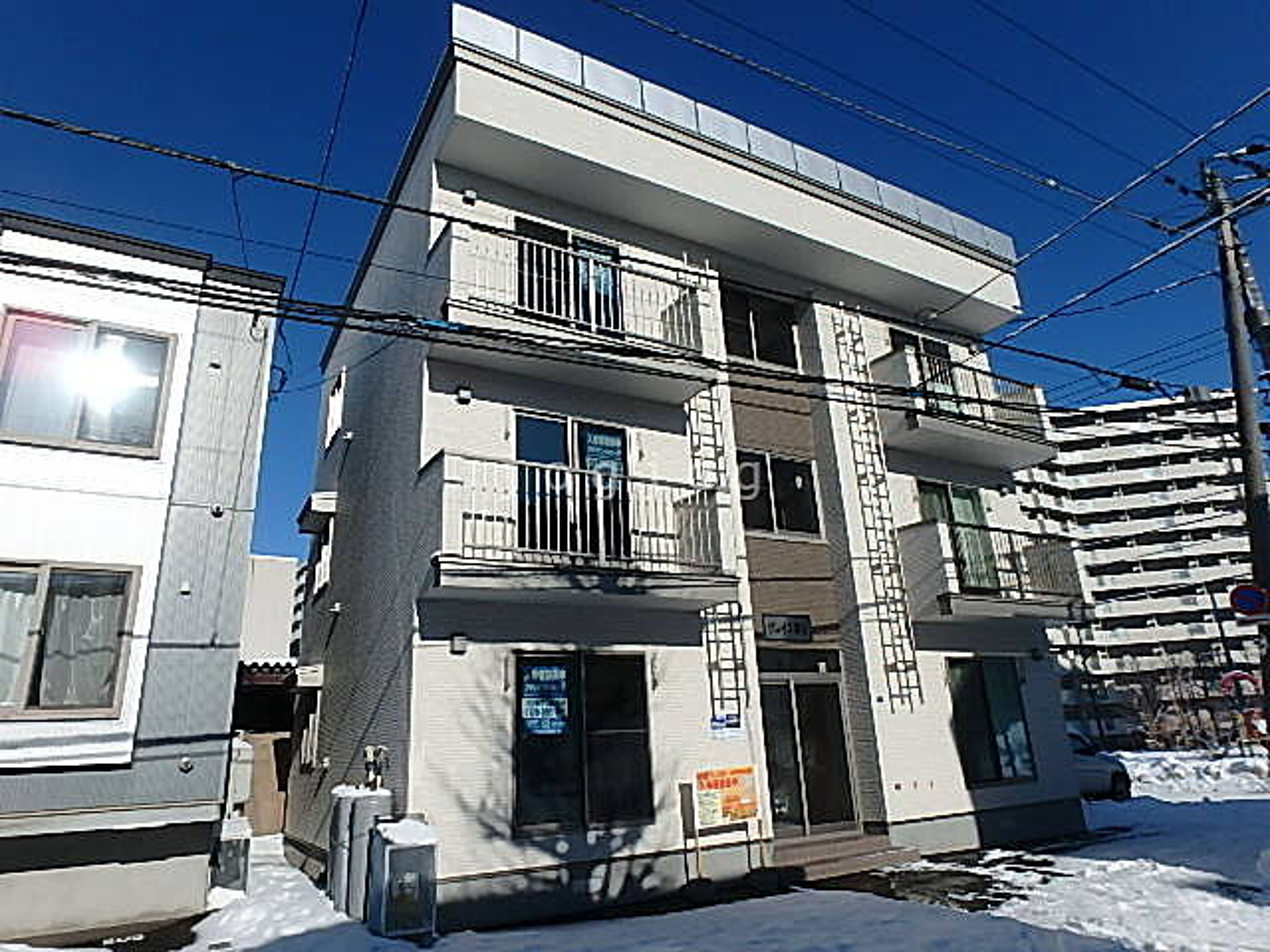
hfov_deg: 79.0
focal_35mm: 21
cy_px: 476
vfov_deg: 63.4
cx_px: 635
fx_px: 770
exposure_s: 1/1000
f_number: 6
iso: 125
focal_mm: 3.7
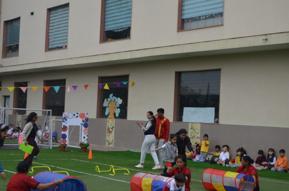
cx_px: 144
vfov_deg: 21.5
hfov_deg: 32.0
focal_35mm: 63
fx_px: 505
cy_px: 96
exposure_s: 1/1000
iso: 500
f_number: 5.3
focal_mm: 42
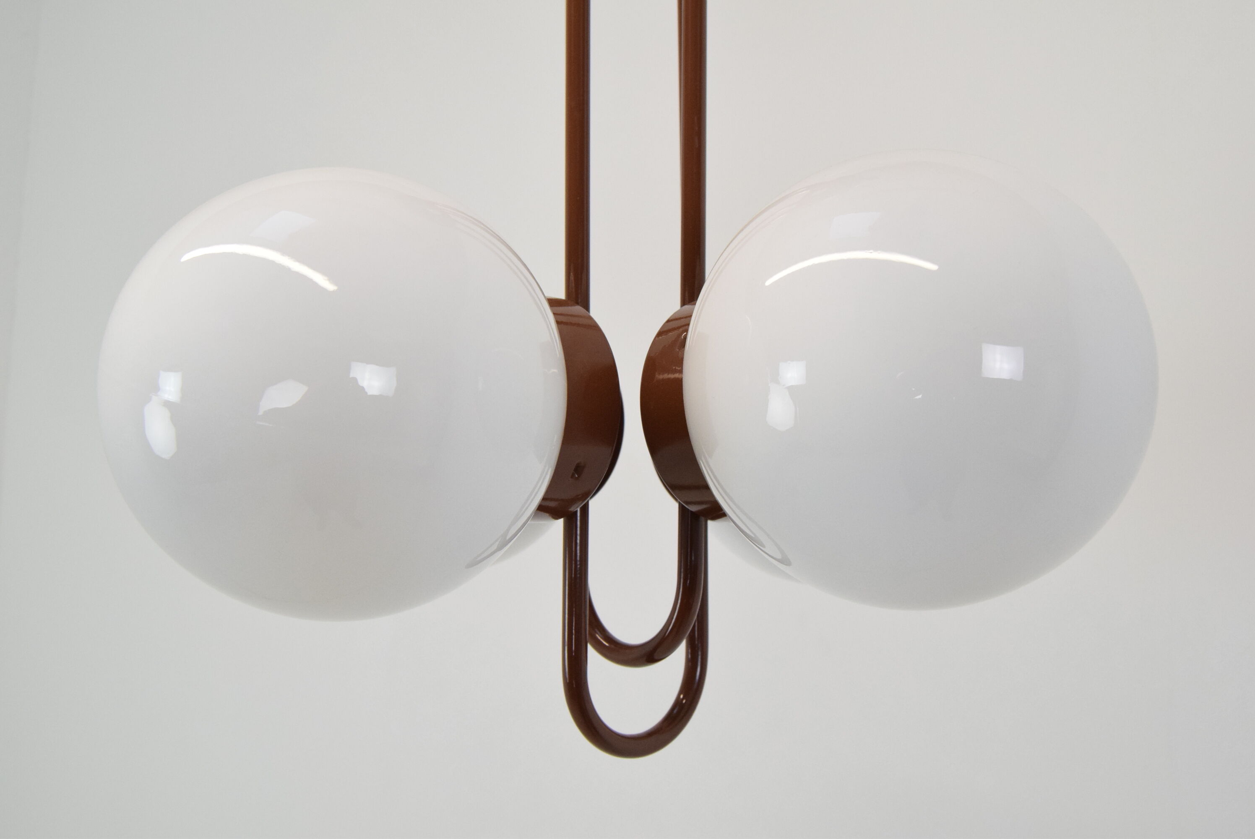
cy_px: 420
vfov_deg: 38.4
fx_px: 1204
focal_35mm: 34
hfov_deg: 55.1
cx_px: 628
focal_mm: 23
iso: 1600
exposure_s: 1/250
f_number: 8
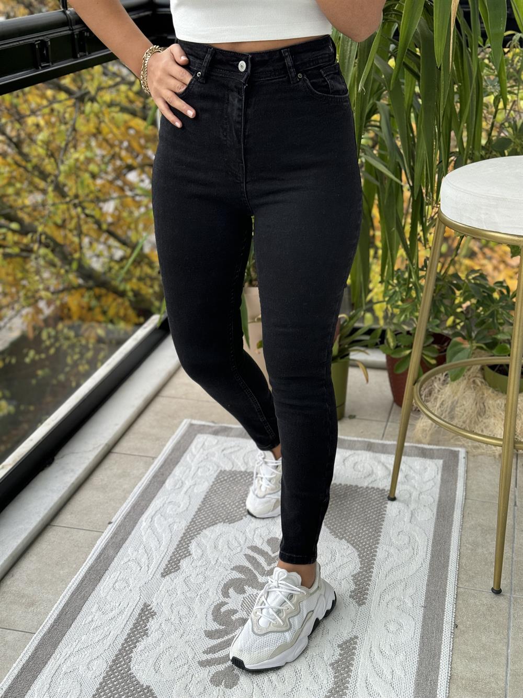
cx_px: 262
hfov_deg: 30.3
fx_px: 967
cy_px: 349
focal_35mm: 48
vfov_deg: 39.7
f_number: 1.78
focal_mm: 6.76
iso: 100
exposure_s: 1/100
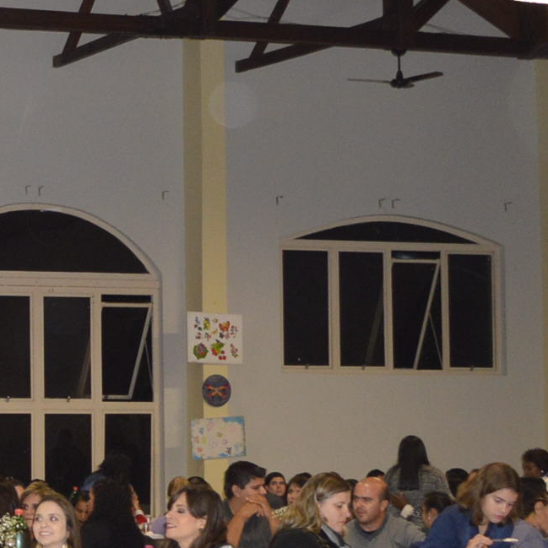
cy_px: 347
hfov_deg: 13.5
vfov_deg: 14.8
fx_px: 2113
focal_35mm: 118
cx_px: -393
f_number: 3.8
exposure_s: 1/60
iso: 720
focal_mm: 20
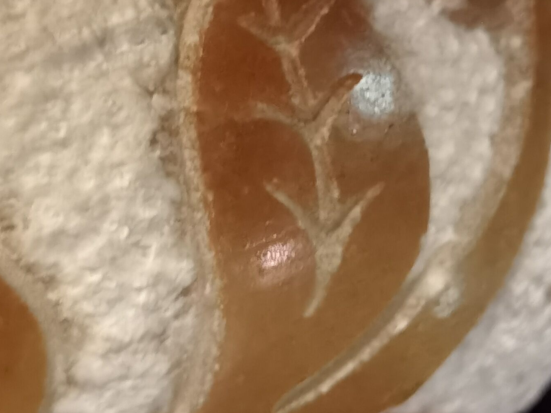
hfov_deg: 20.2
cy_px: 226
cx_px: 356
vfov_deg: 15.2
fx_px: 1544
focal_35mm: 97
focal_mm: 6.71
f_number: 1.9
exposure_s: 1/20
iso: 800
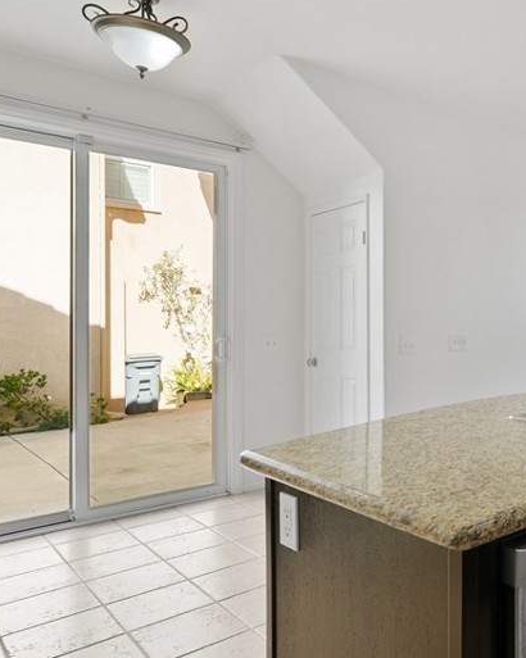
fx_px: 584
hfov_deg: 42.3
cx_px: 520
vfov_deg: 58.7
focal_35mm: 30
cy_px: 306
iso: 500
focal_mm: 16
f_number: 6.3
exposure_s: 1/15
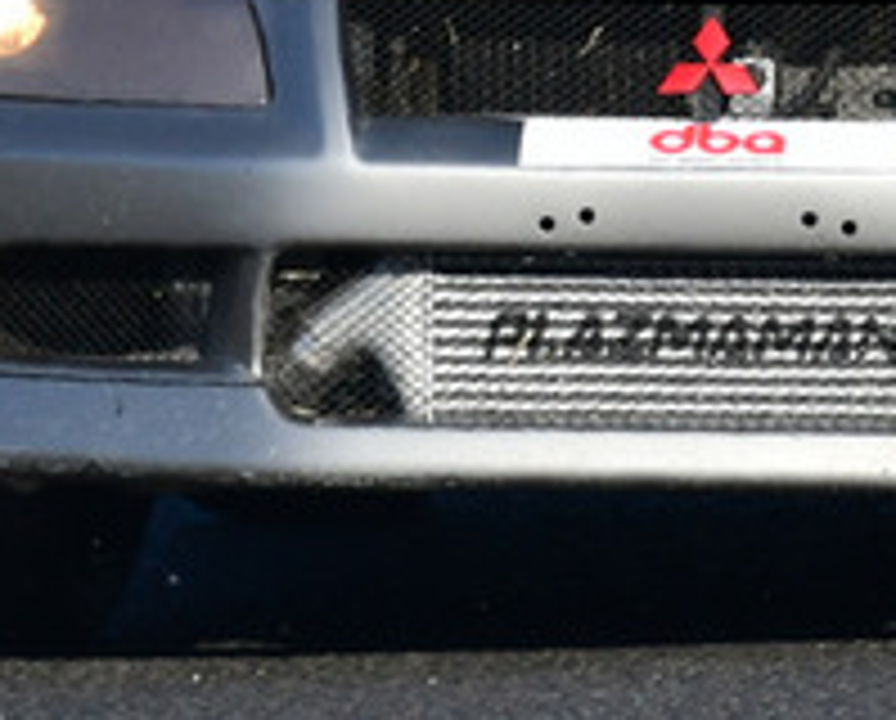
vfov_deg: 0.9
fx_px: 45037
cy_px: -302
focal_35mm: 1695
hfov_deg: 1.1
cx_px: 482
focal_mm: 300
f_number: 11
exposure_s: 1/800
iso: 800
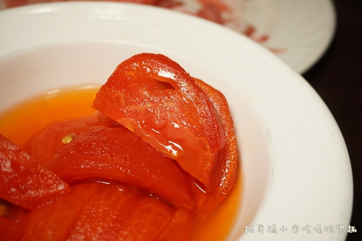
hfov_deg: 42.3
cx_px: 181
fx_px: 468
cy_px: 120
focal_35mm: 46
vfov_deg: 29.0
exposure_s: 1/60
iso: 250
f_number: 5
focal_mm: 31
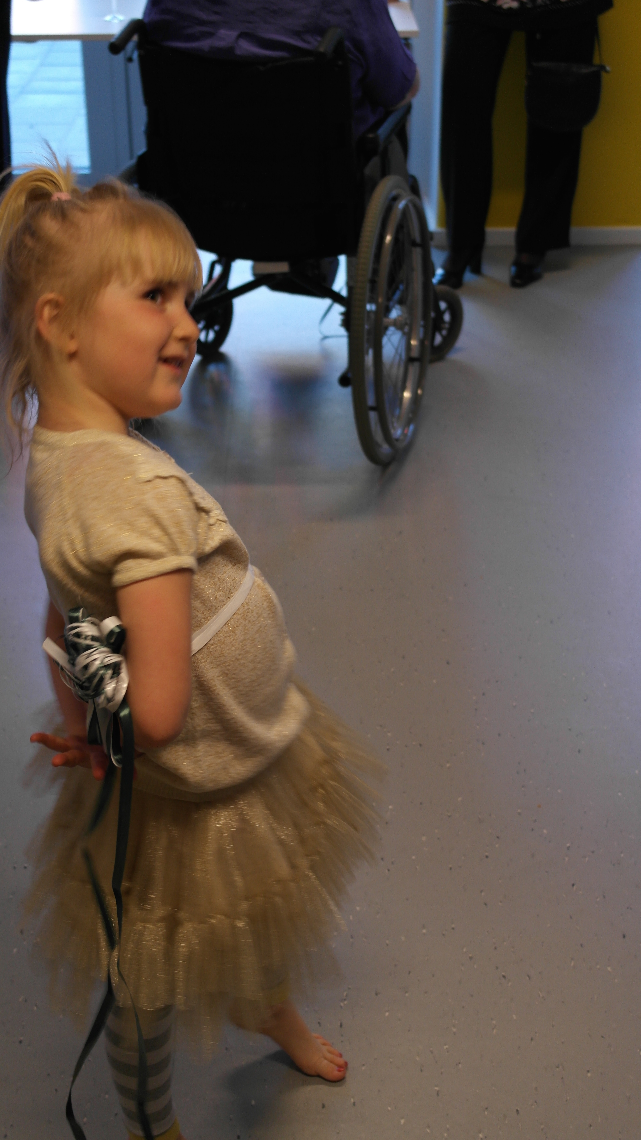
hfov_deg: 21.4
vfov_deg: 37.2
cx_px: 307
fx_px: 1692
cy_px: 573
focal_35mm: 56
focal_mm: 35
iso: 400
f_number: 4.5
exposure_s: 1/30
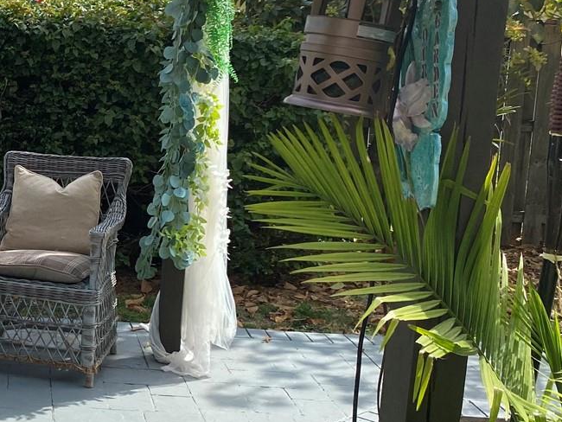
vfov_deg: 22.9
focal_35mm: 64
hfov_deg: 27.4
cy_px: 219
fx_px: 1039
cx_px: -70
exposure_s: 1/2105
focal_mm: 4.25
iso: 32
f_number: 1.8
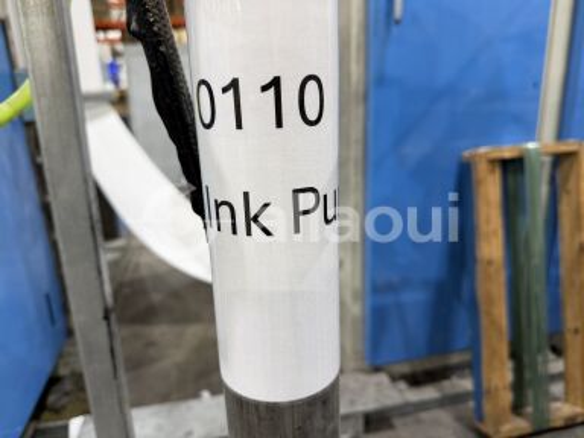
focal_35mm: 24
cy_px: 219
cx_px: 292
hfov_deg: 71.6
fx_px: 405
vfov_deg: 56.8
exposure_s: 1/50
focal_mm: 6.76
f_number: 1.78
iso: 160
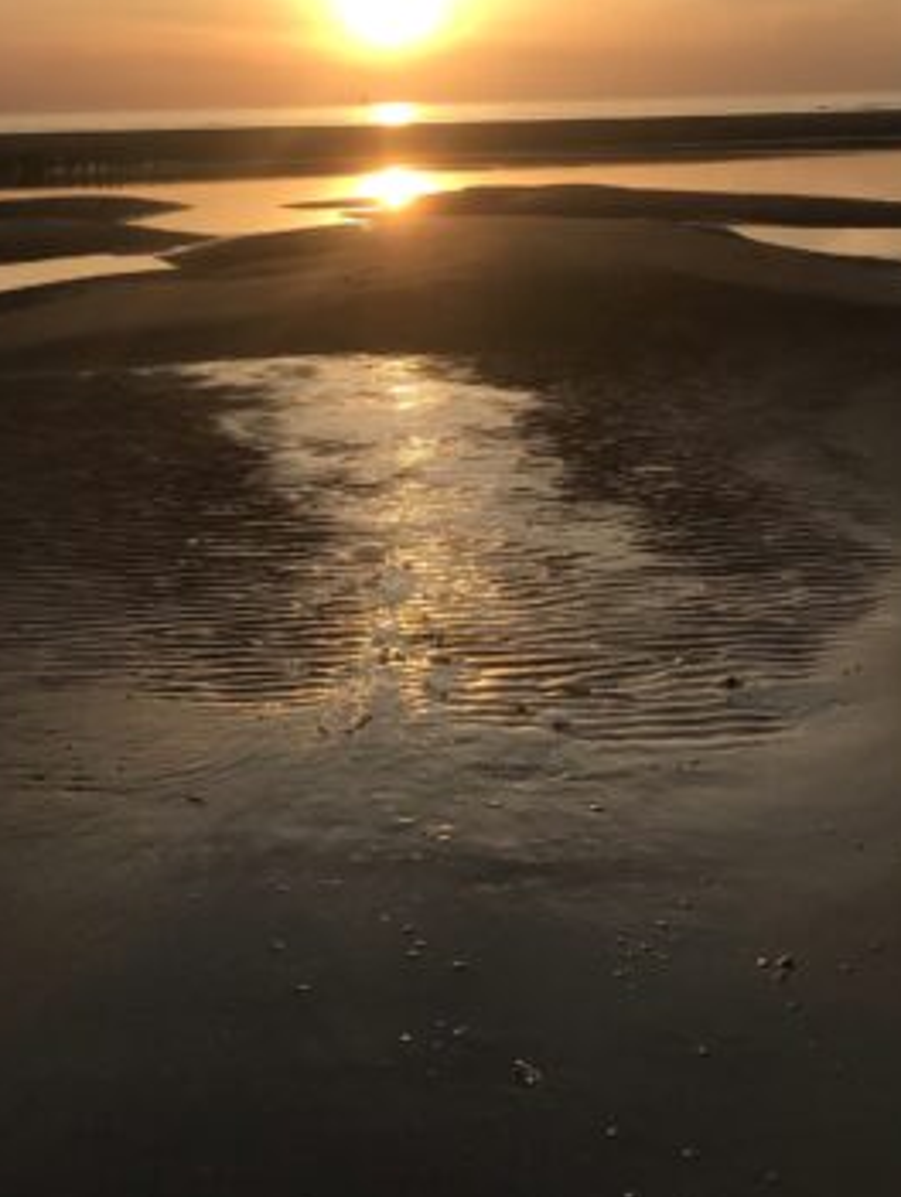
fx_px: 1767
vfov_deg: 35.4
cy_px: 130
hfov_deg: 28.6
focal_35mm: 51
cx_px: 399
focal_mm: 3.99
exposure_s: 1/2817
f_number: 1.8
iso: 20
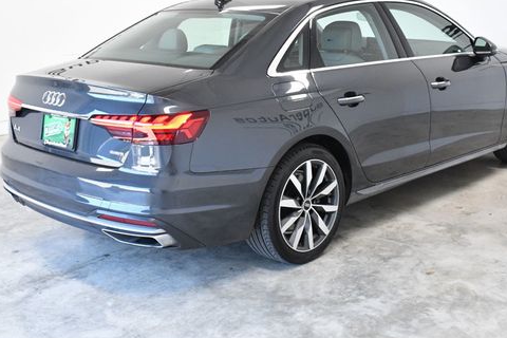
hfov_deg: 41.1
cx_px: 265
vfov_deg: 28.0
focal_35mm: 48
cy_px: 133
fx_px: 676
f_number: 8
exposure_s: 1/250
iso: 2500
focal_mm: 24
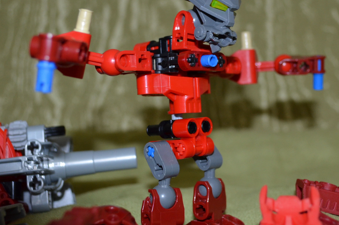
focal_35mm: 72
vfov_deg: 18.8
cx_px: 201
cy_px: 80
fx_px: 677
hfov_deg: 28.1
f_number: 4.5
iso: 720
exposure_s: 1/60
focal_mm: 30
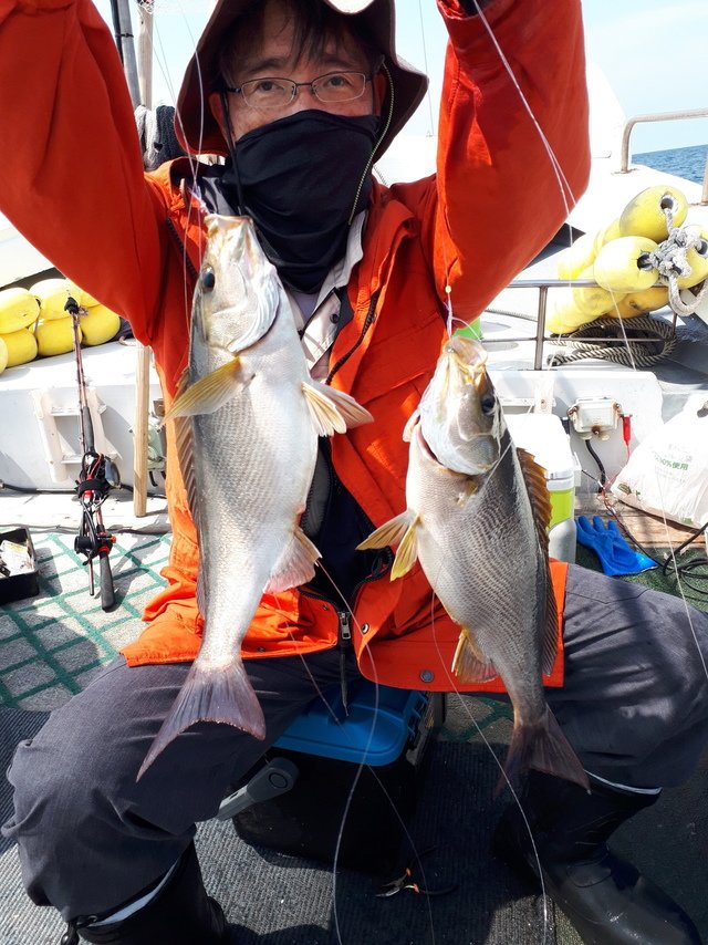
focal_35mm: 27
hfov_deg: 51.3
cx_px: 354
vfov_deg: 65.3
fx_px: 737
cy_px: 472
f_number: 1.9
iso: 40
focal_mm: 3.6
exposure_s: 1/638
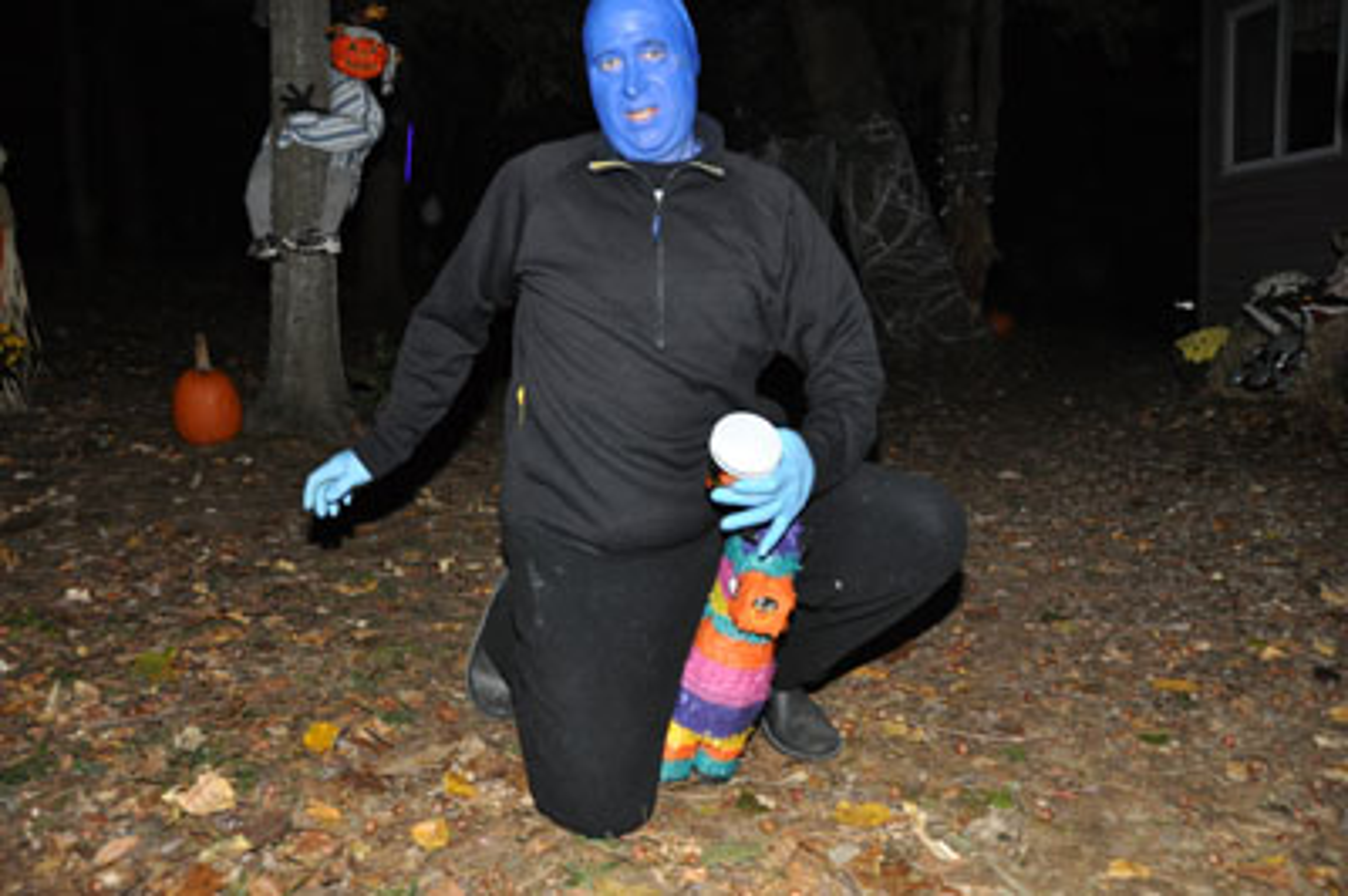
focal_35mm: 27
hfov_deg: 67.4
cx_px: 674
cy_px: 448
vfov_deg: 47.9
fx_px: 1010
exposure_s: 1/60
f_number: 4
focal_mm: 18
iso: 800
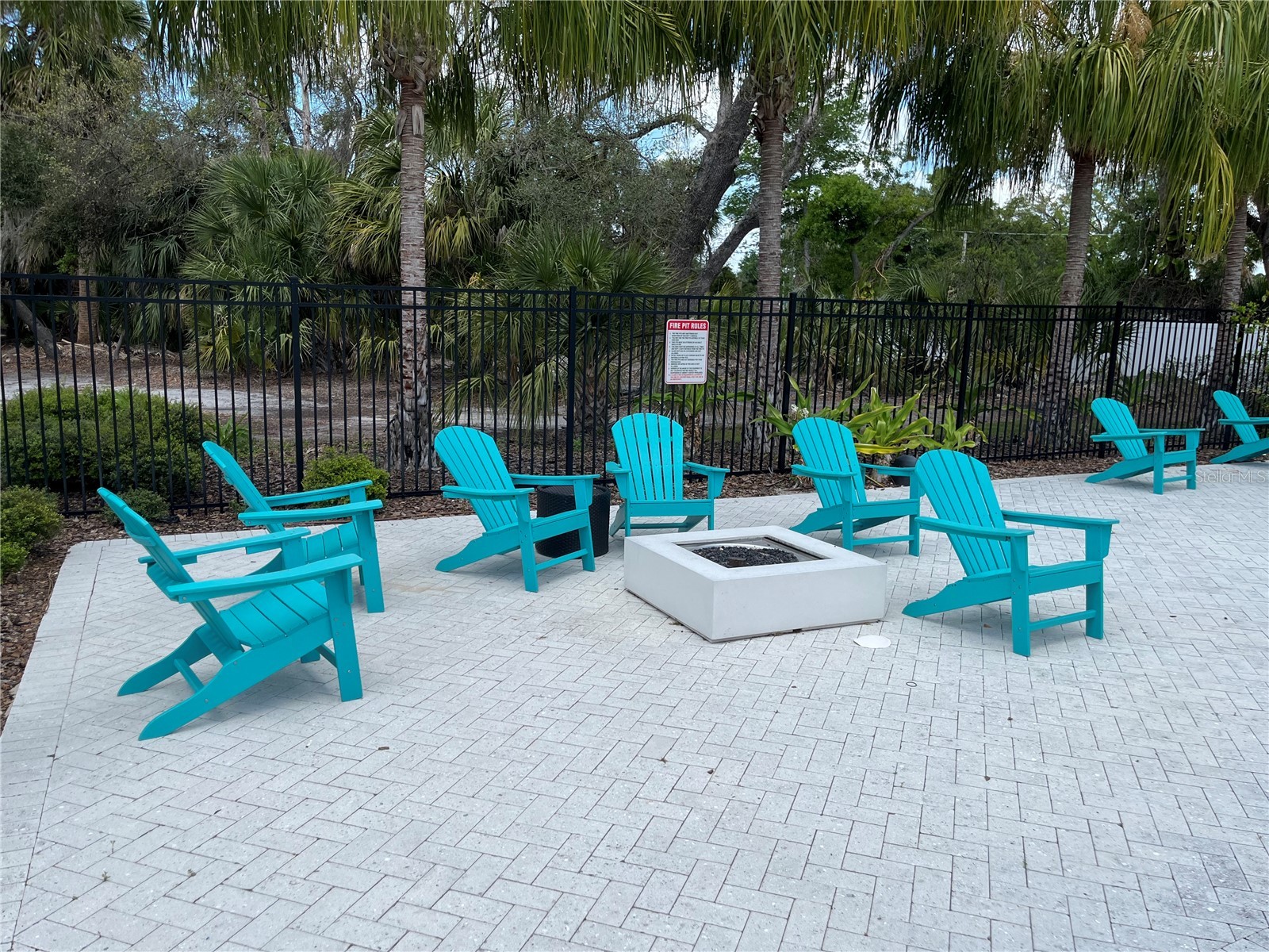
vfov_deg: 53.1
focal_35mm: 26
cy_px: 476
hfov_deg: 67.3
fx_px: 953
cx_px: 634
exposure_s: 1/2137
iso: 50
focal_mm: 5.1
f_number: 1.6
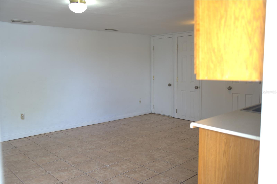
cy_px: 92
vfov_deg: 40.0
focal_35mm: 33
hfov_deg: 57.2
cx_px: 138
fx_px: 254
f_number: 1.8
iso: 100
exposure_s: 1/30
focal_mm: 22
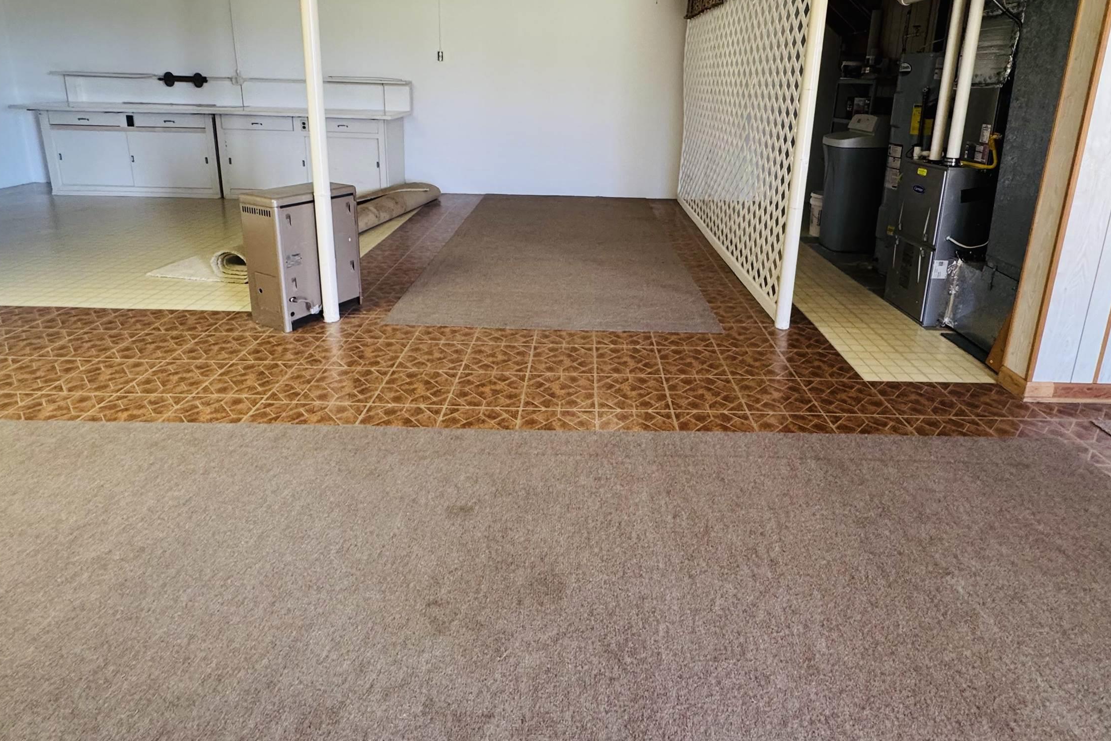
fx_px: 617
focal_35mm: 20
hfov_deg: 83.9
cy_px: 227
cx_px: 582
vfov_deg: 59.9
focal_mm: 2.22
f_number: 2.2
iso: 250
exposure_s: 1/60
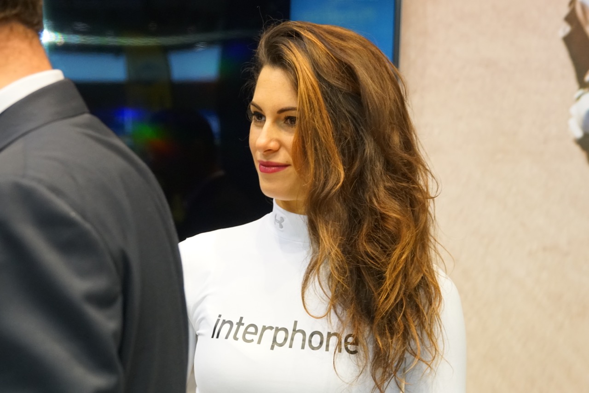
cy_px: 196
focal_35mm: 112
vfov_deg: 12.2
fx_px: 1833
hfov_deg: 18.3
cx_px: 294
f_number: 5.6
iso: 2500
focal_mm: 75
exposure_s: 1/160
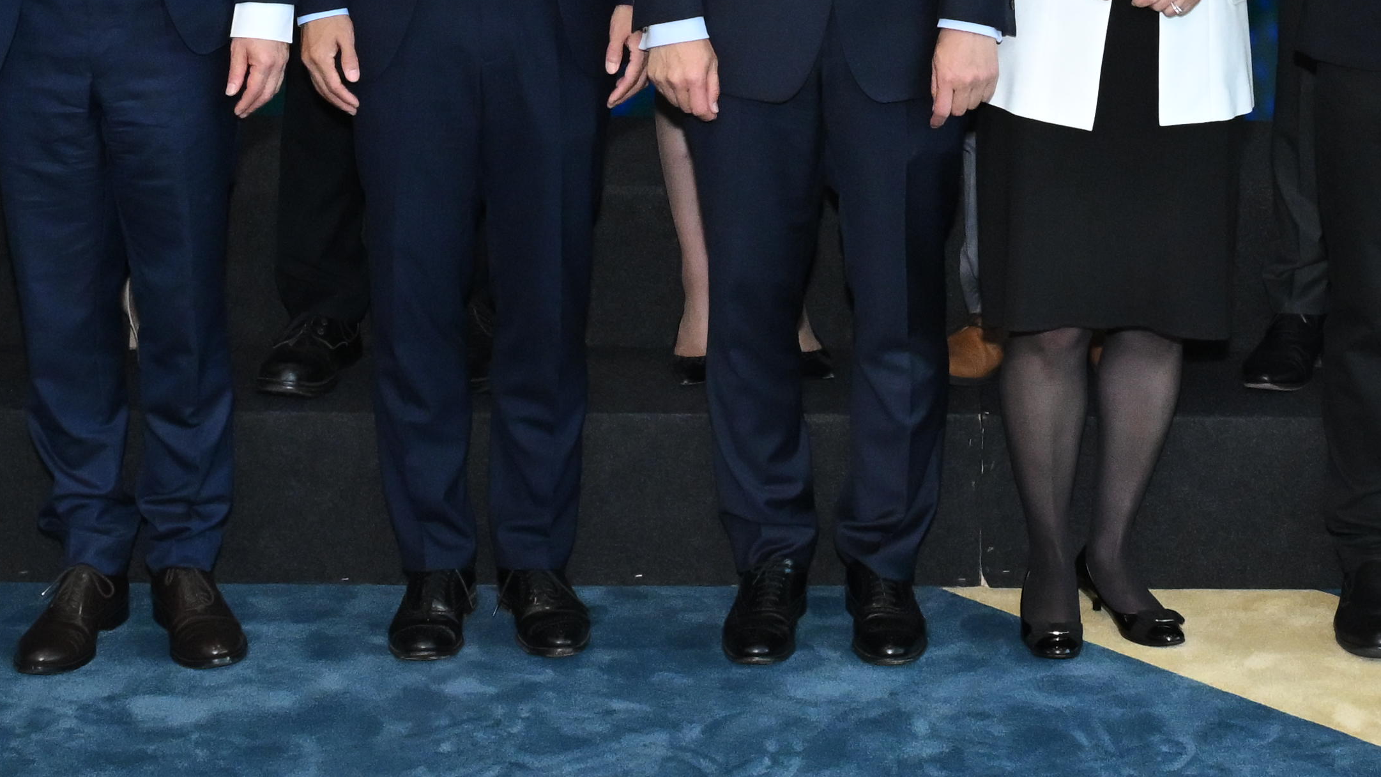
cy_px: -311
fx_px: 3515
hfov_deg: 22.2
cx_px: 881
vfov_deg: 12.1
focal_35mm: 96
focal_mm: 24
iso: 2500
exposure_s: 1/200
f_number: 7.1
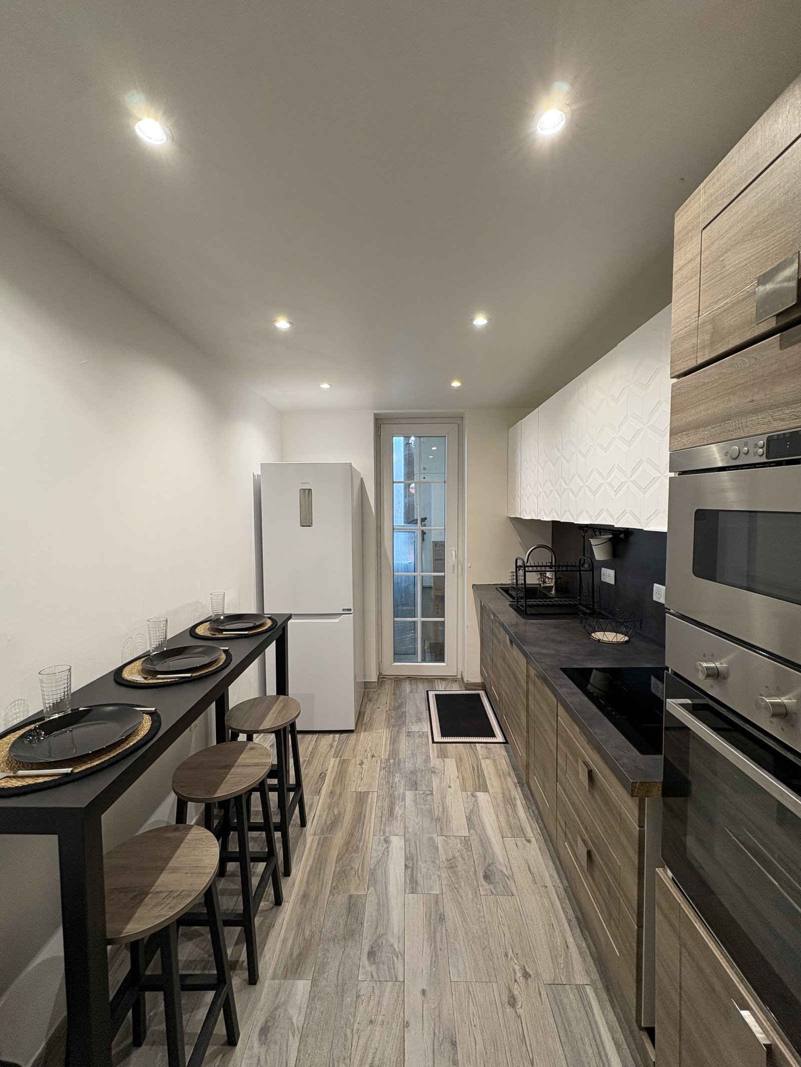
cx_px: 400
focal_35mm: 14
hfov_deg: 85.7
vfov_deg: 102.1
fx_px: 432
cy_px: 534
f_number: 2.2
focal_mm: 2.22
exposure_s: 1/50
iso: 125
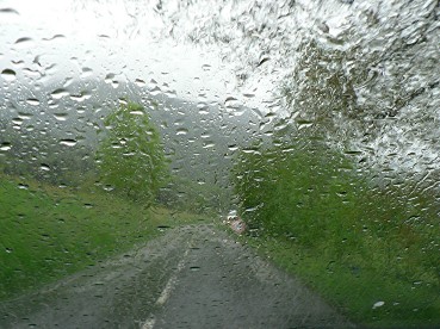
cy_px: 164
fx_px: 457
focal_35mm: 36
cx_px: 220
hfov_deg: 51.4
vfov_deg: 39.6
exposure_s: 1/30
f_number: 2.8
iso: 100
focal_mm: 6
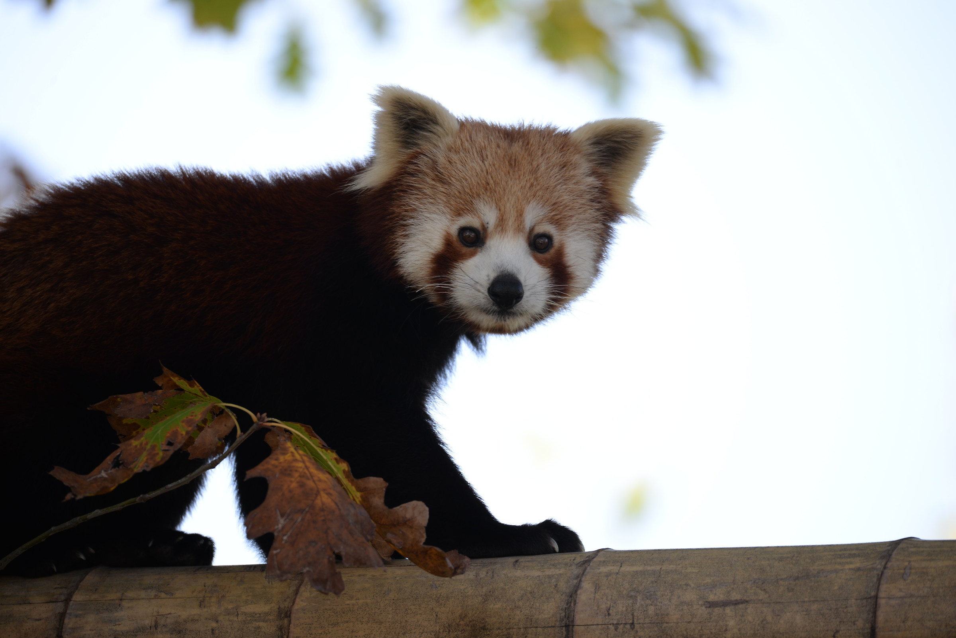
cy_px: 319
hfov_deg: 3.4
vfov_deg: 2.3
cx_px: 478
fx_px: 15938
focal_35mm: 600
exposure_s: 1/160
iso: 320
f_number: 6.3
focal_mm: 600
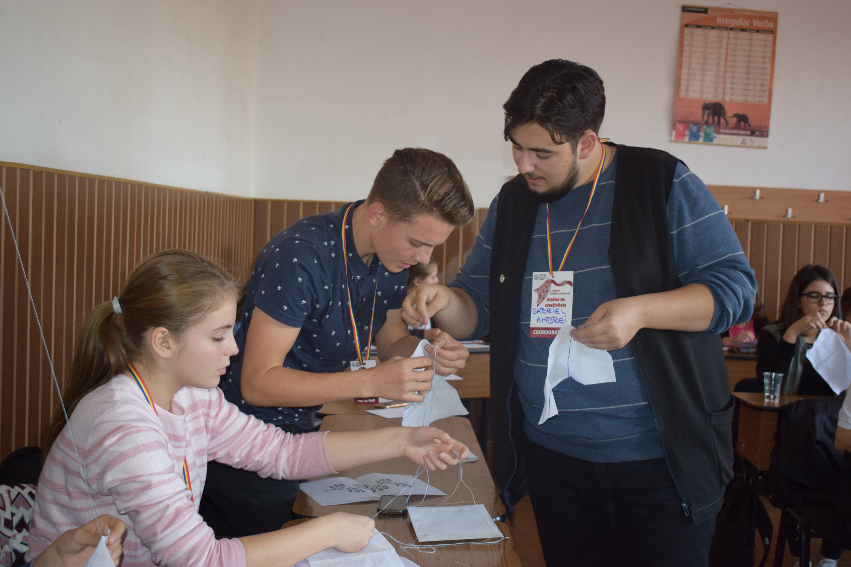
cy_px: 284
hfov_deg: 42.3
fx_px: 1099
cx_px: 426
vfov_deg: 28.9
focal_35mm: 46
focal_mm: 31
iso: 720
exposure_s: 1/60
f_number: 4.2
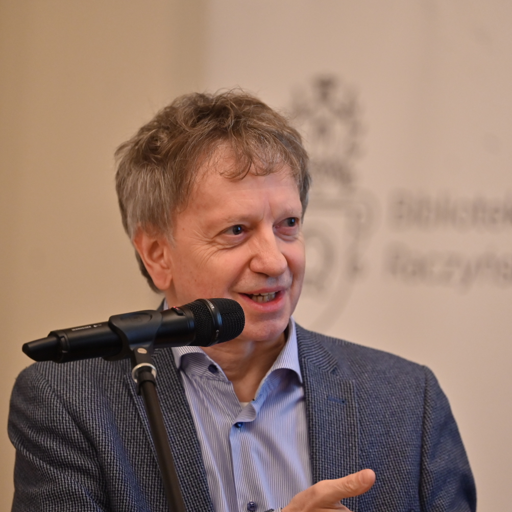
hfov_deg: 7.1
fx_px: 4133
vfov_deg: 7.1
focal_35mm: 247
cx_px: 283
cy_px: 270
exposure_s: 1/200
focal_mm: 180
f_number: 2.8
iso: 1400
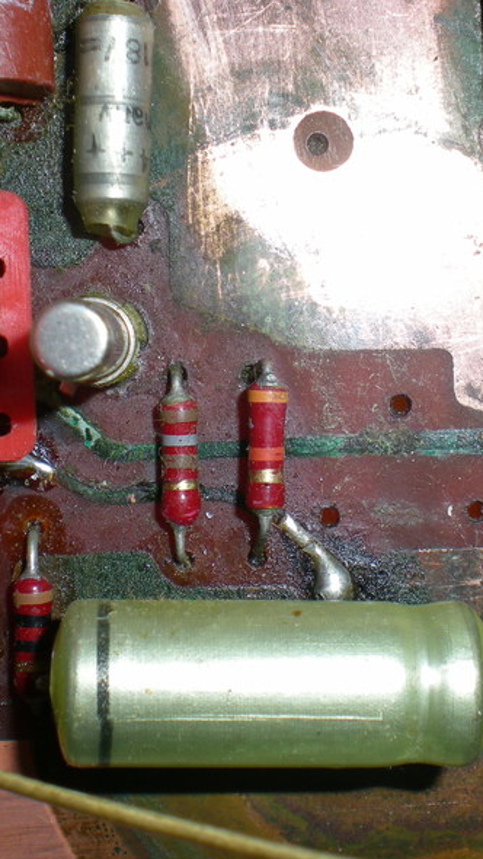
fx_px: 1480
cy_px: 432
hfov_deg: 18.5
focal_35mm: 65
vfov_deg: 32.4
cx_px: 255
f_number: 4.9
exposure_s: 1/60
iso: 50
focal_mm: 7.4
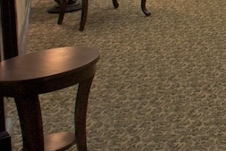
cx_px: 422
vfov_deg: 14.0
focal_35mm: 85
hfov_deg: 18.2
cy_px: -132
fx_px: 534
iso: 200
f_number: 11
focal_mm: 14
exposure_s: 1/1.6
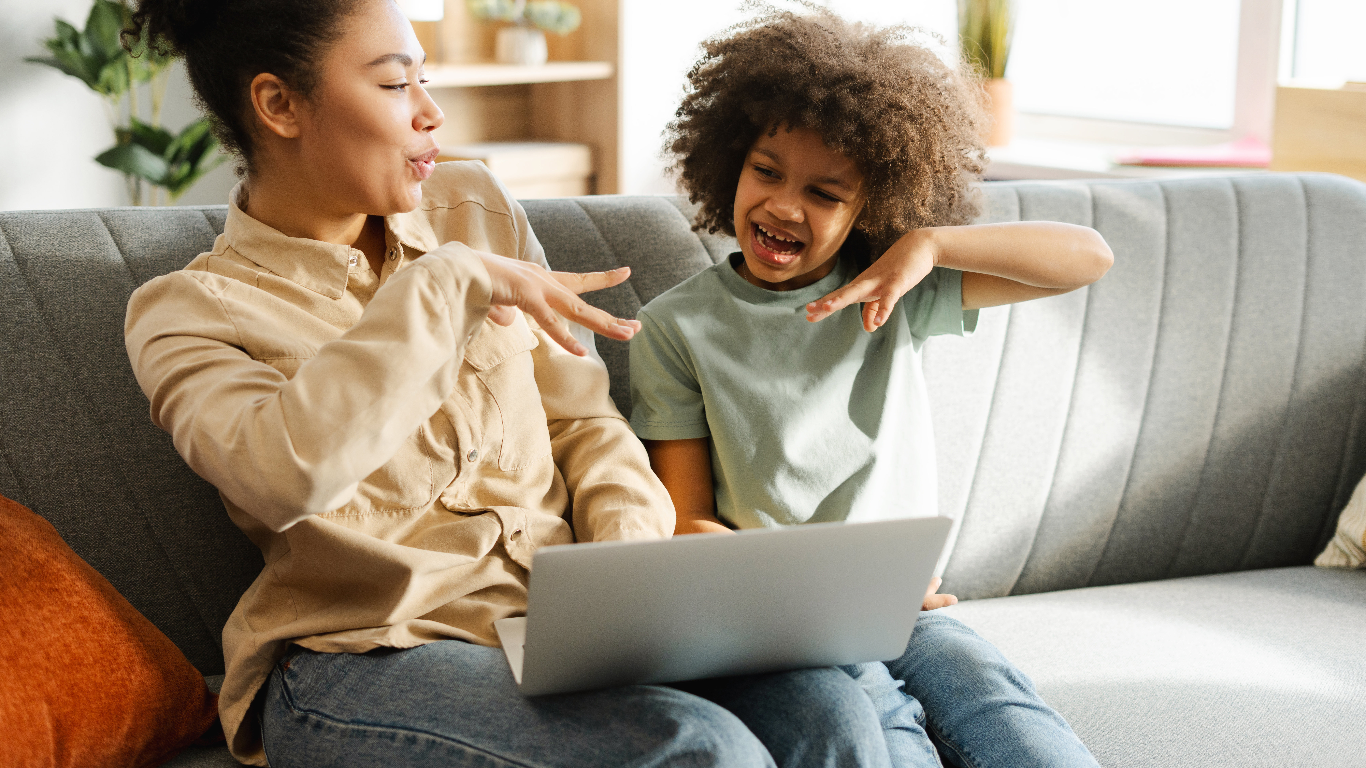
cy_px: 312
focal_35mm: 53
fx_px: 1920
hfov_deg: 39.2
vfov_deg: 22.6
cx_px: 681
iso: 500
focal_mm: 50
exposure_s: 1/640
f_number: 2.5
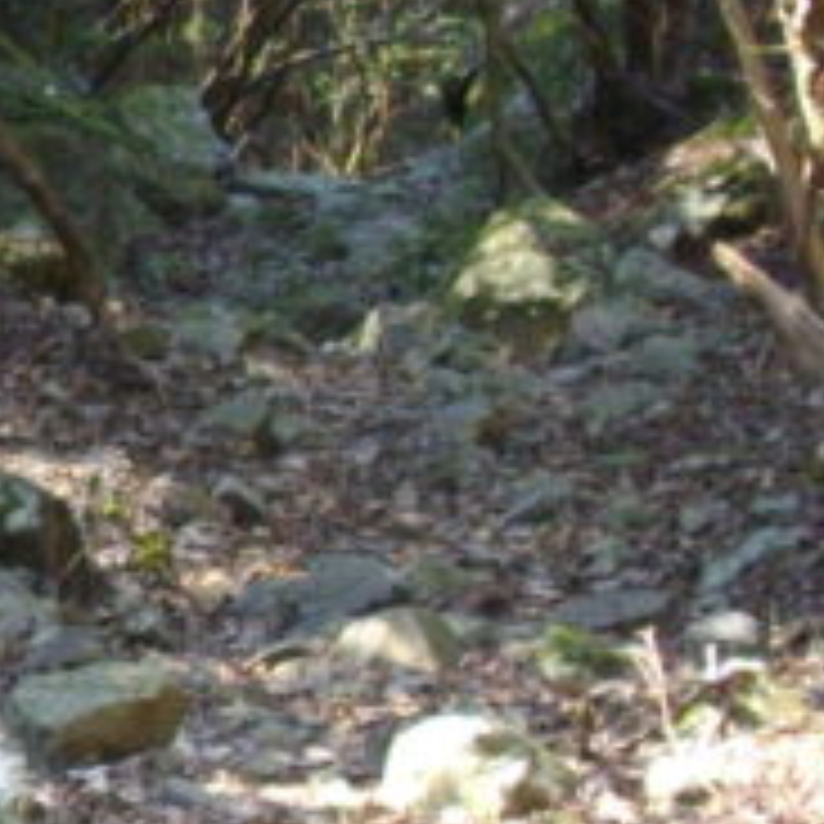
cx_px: -761
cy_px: 585
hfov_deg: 9.1
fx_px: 4928
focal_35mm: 183
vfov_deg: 9.5
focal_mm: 6.2
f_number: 2.8
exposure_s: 1/125
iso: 150
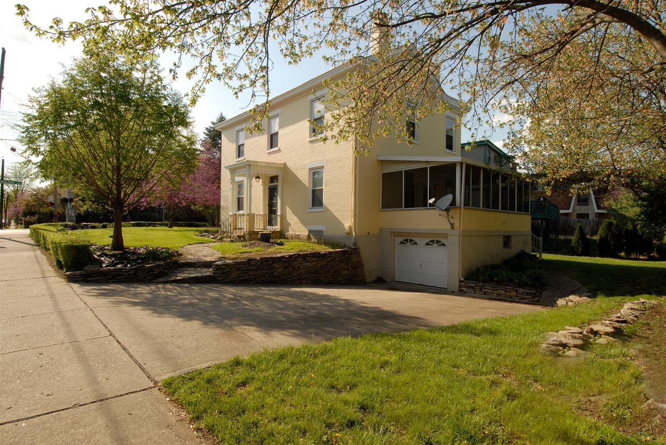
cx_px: 333
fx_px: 333
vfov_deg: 67.5
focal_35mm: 18
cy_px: 222
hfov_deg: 90.0
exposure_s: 1/125
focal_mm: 12
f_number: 14
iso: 250
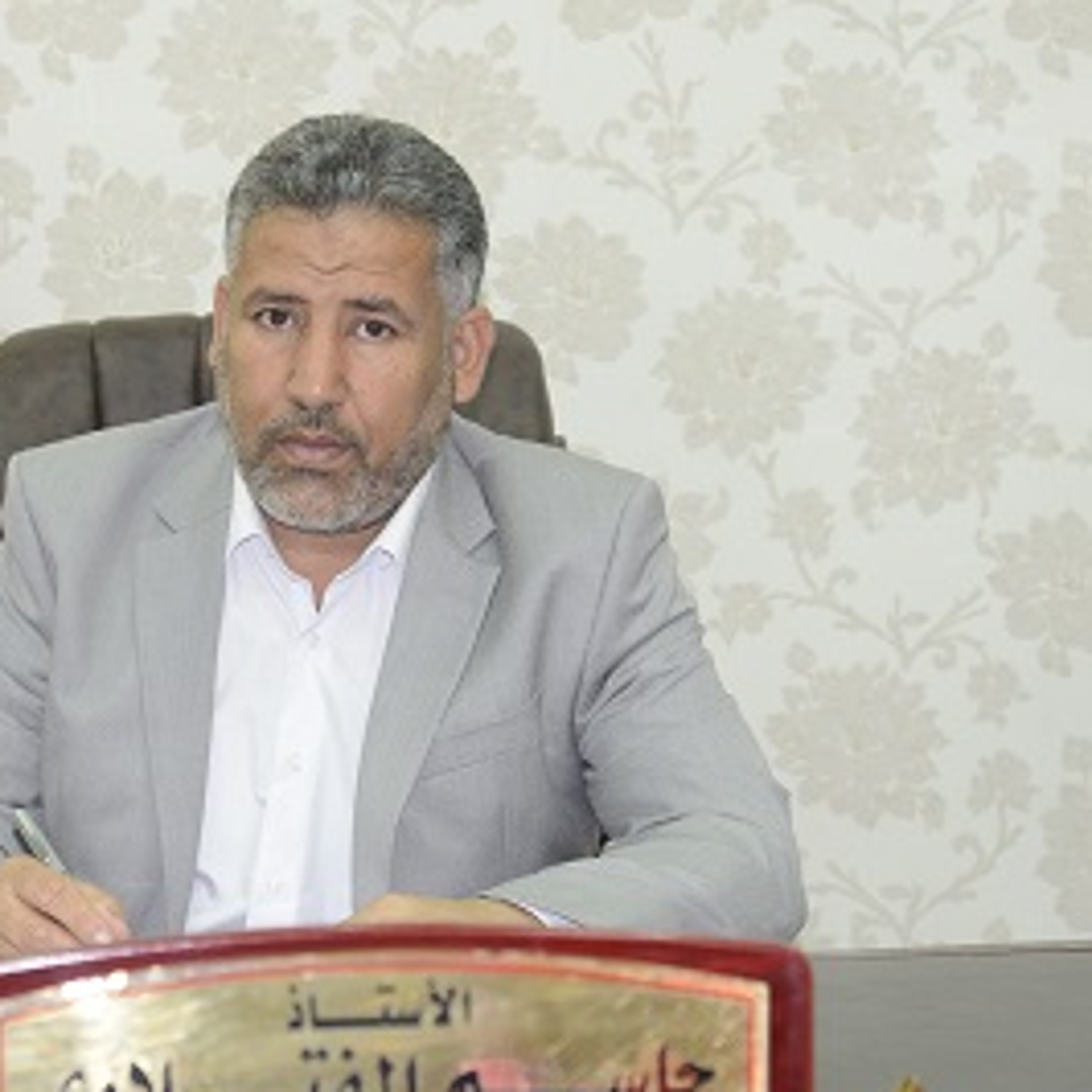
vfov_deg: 18.9
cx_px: 304
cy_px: 447
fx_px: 3284
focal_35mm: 92
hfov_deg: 18.8
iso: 1250
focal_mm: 48
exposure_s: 1/60
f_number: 5
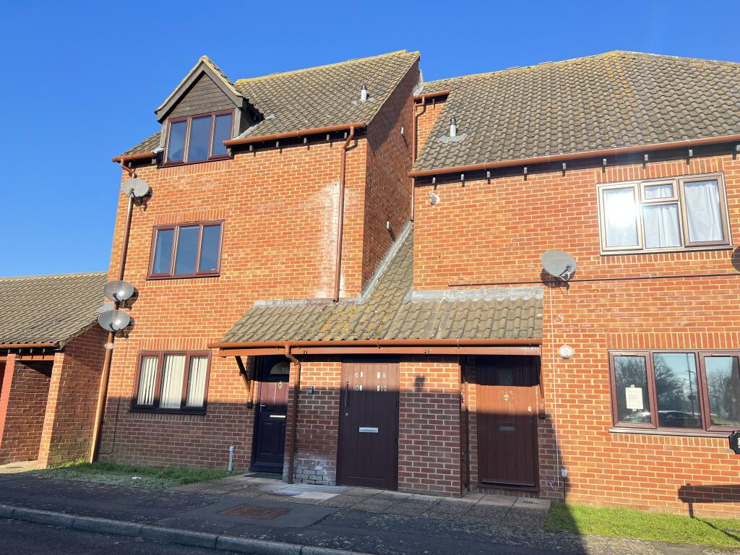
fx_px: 556
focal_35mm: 26
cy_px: 278
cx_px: 370
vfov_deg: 53.1
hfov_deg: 67.3
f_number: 1.5
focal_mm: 5.7
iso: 50
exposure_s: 1/1266
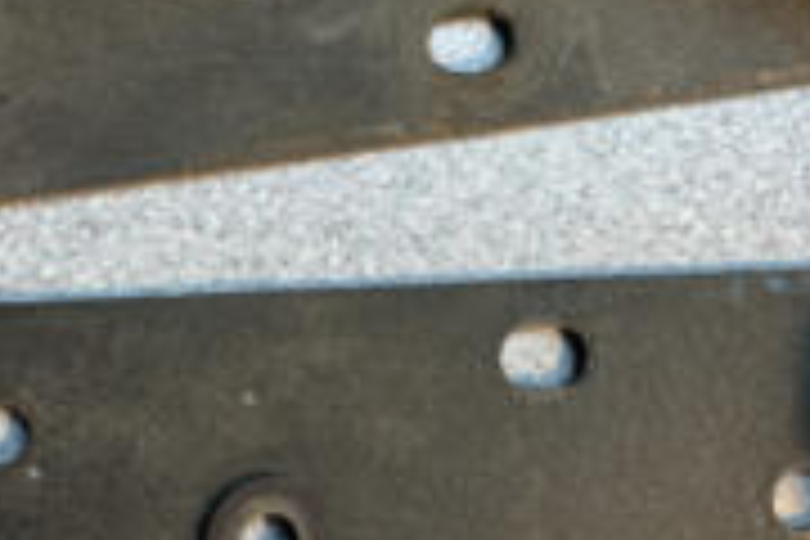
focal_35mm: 60
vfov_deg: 22.5
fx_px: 1350
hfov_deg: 33.4
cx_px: 387
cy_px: 153
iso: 50
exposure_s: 1/120
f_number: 1.8
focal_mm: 4.25
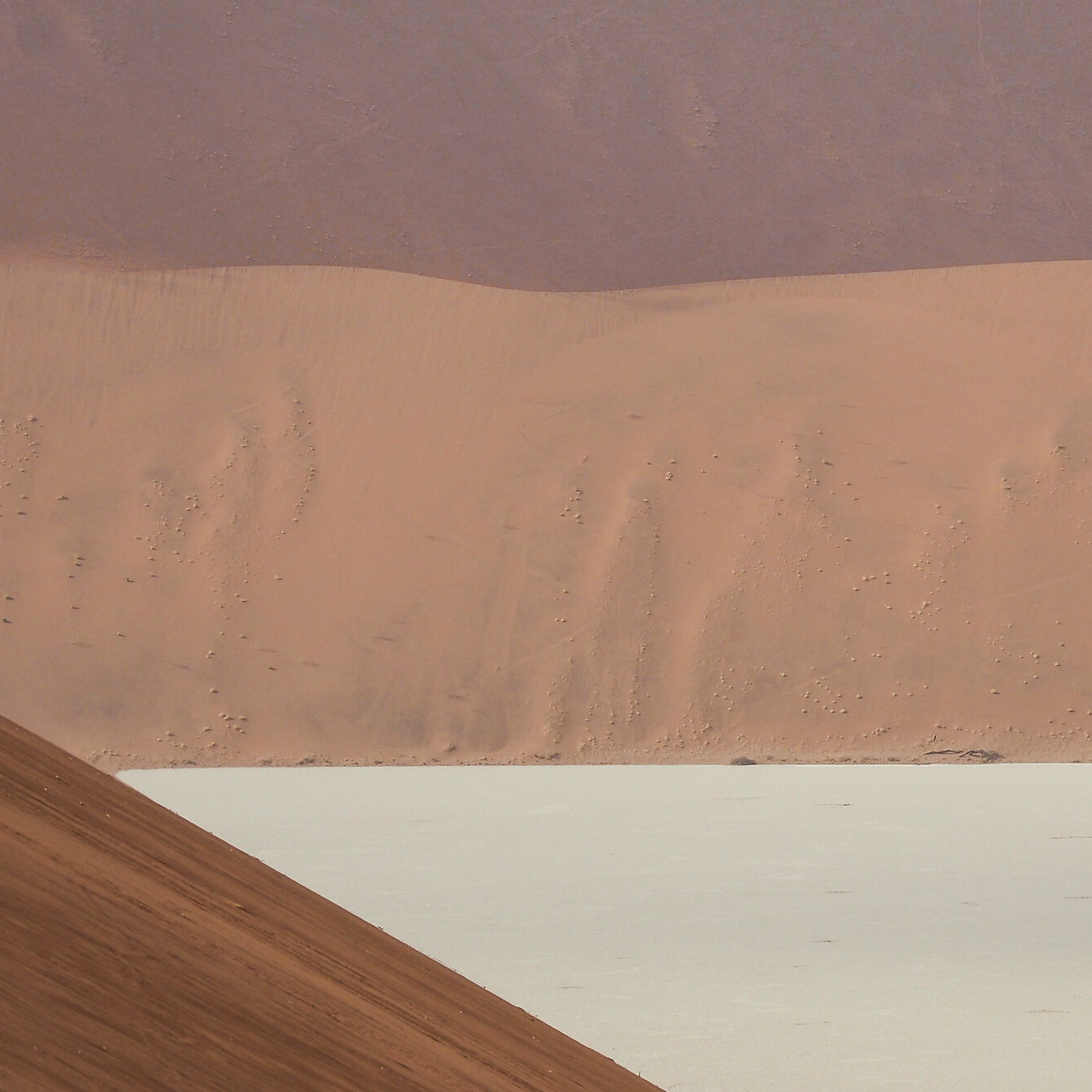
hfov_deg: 5.5
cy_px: 700
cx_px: 930
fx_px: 11385
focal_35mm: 319
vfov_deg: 5.5
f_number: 8
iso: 200
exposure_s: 1/400
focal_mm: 100
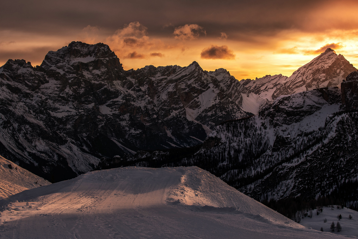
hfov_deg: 28.8
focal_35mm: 70
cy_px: 120
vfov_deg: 19.5
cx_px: 179
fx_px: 696
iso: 100
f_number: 11
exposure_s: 1/50
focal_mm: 70
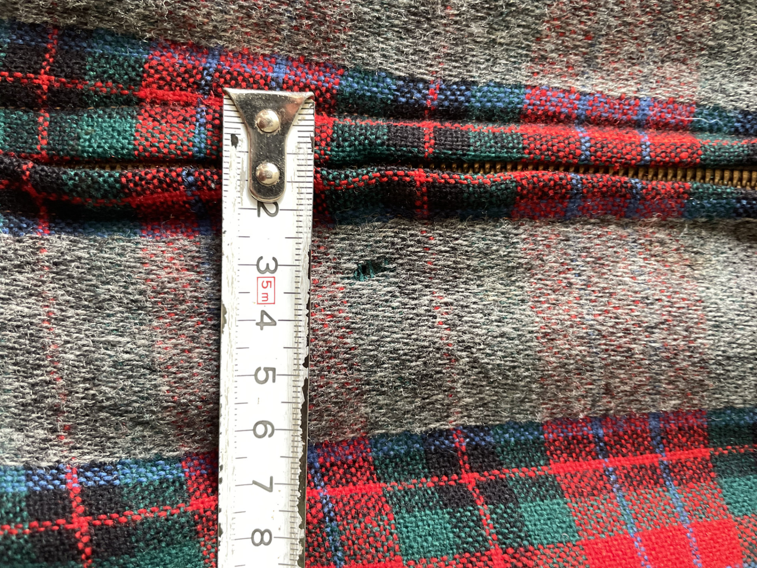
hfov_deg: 67.3
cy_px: 284
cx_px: 378
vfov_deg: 53.1
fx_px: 569
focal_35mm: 26
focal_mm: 4.2
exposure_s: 1/60
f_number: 1.6
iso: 200
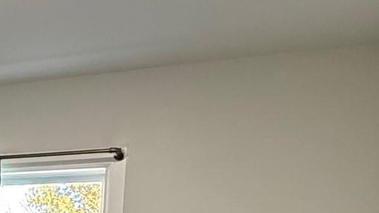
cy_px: 370
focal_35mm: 62
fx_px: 623
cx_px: -56
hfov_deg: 29.8
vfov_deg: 16.5
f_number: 2.2
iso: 640
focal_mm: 2.22
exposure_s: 1/120
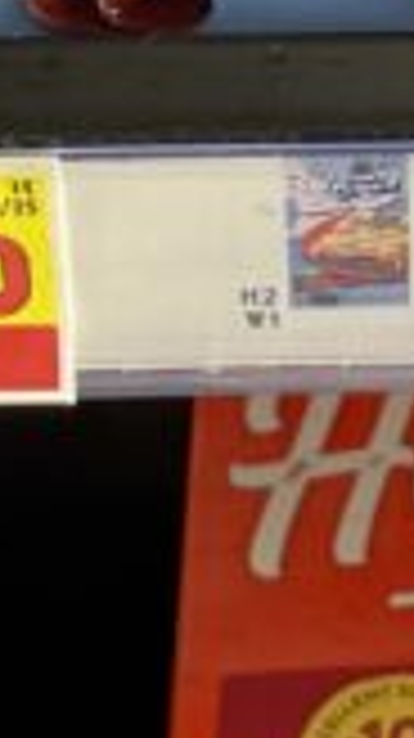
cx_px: 662
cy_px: -567
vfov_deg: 11.4
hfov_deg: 6.7
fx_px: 3461
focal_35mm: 177
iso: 64
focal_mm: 4.2
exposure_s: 1/120
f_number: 1.6
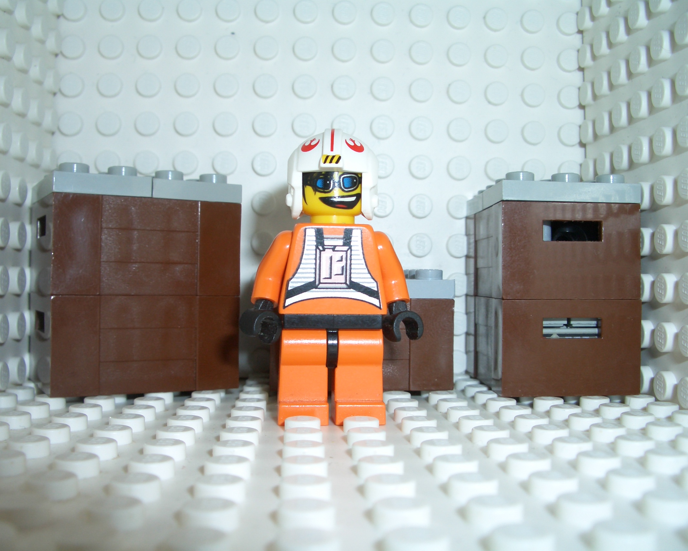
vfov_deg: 40.1
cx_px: 331
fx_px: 753
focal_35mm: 37
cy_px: 274
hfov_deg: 49.1
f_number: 4.3
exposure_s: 1/60
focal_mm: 5.8
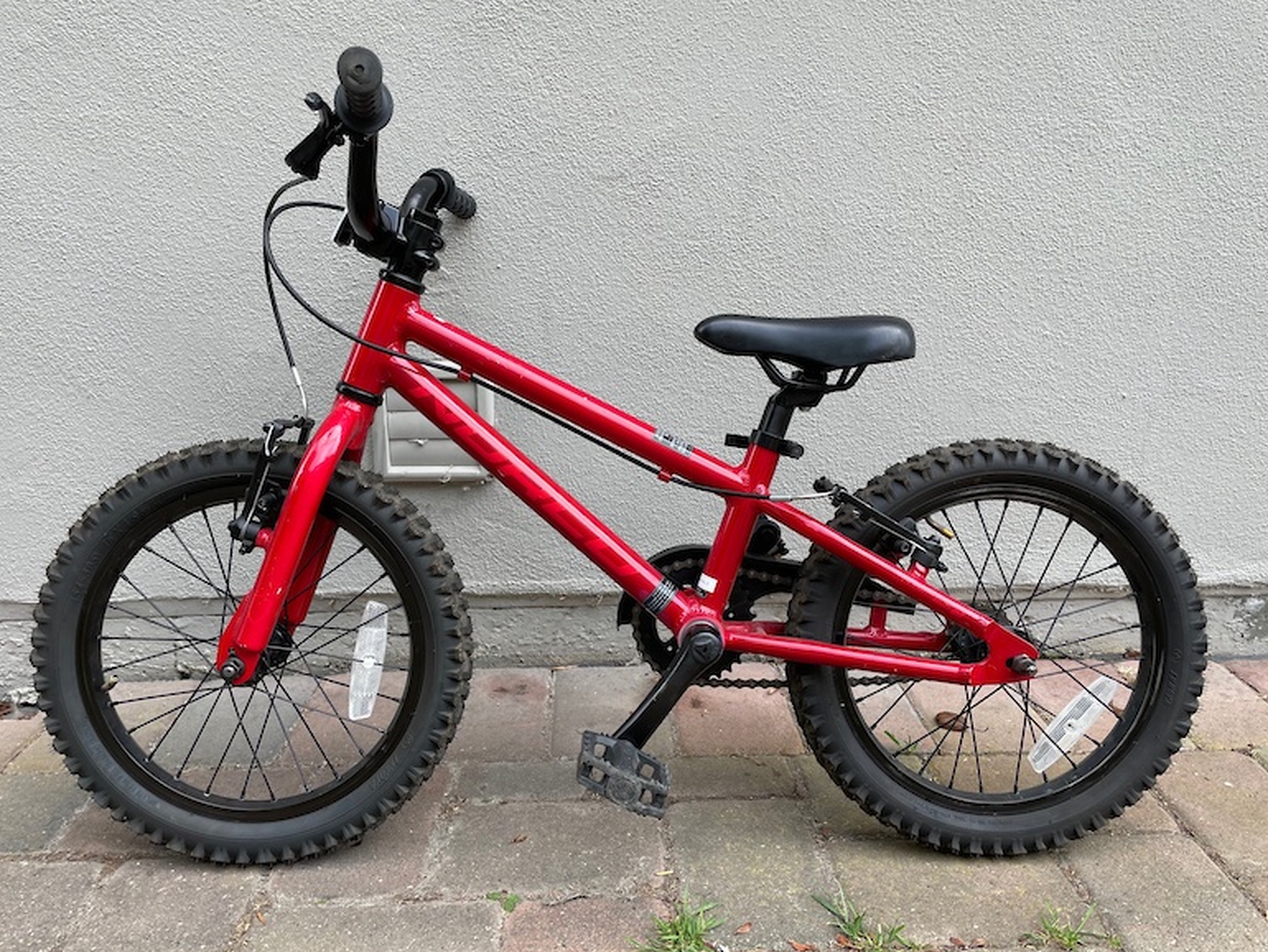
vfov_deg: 51.4
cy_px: 479
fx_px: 989
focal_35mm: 27
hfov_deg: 65.3
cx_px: 624
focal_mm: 4.2
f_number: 1.6
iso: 32
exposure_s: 1/184
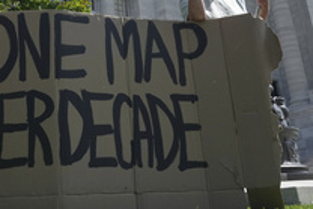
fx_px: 513
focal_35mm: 59
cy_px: -2
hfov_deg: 33.2
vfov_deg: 22.1
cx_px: 75
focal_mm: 24
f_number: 6.3
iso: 800
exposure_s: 1/2500
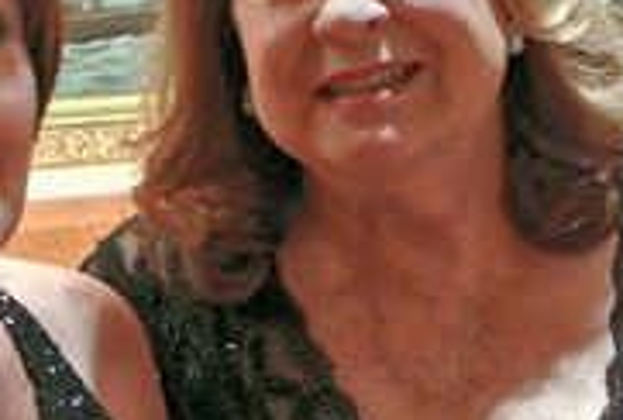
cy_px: 239
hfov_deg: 19.7
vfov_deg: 13.5
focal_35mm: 102
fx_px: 1771
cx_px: 89
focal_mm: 14
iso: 1400
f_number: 4
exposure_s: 1/13
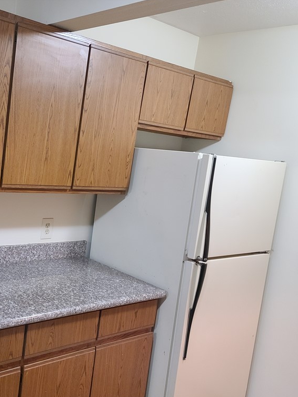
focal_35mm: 38
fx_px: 436
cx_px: 37
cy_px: 200
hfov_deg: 35.7
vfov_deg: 49.0
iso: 640
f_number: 2
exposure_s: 1/40
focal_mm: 5.9
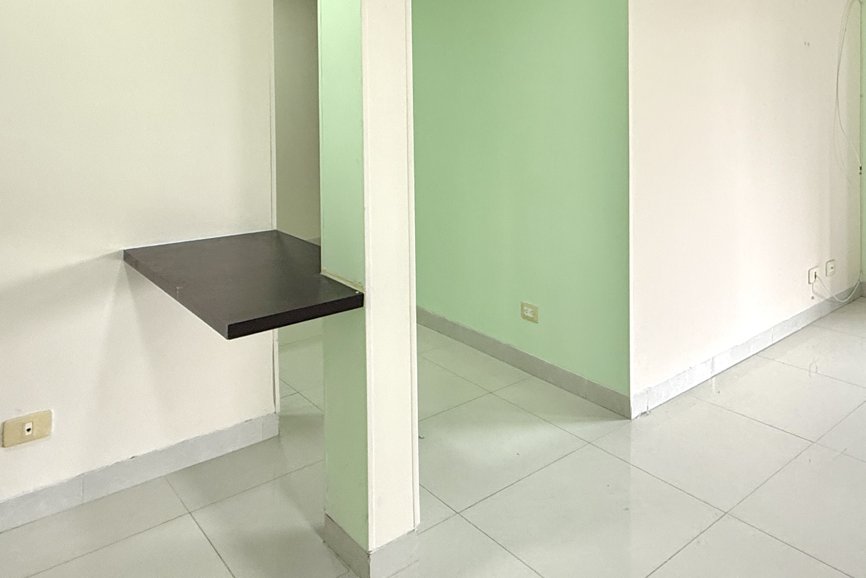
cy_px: 89
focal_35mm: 29
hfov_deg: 62.1
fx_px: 698
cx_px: 578
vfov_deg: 42.3
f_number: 2.2
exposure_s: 1/120
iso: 250
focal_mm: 2.22
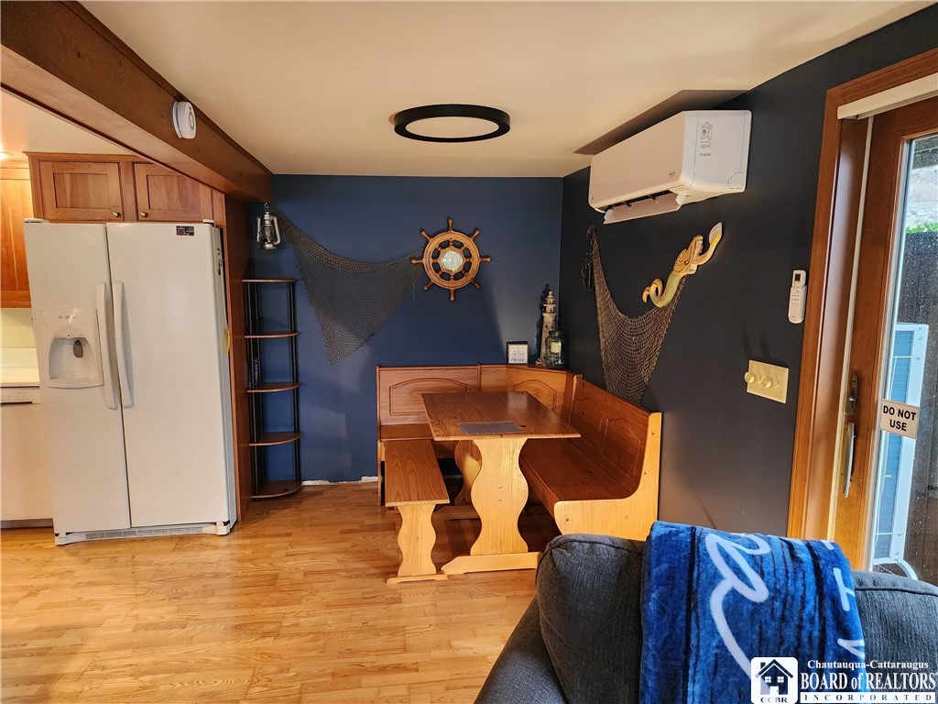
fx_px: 623
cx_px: 469
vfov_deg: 58.9
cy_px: 352
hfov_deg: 73.9
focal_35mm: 23
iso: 1000
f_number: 1.8
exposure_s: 1/120
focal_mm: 6.4
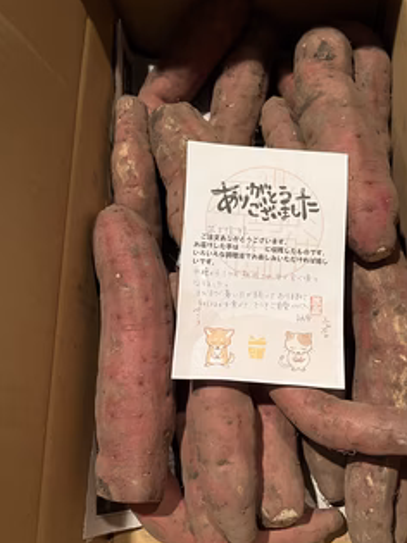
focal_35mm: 33
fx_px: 518
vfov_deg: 55.4
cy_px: 279
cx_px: 245
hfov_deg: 42.7
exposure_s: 1/33
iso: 400
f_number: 1.6
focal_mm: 5.1
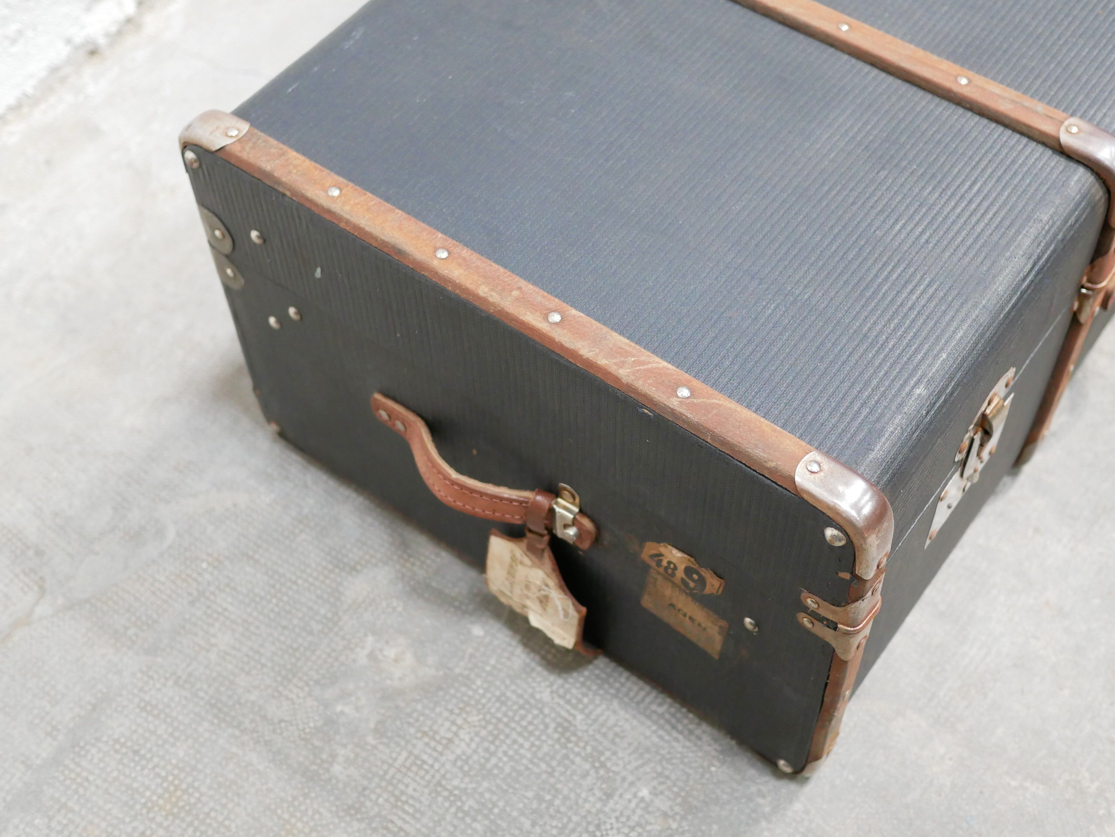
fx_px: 1611
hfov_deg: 38.2
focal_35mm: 50
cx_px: 600
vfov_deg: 29.1
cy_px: 333
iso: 1250
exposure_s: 1/60
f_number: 1.7
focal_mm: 20
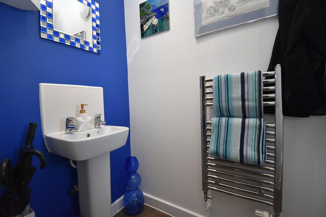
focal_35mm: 15
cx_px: 163
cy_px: 108
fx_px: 136
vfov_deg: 77.3
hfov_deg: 100.4
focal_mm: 10
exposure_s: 1/125
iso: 800
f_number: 4.5
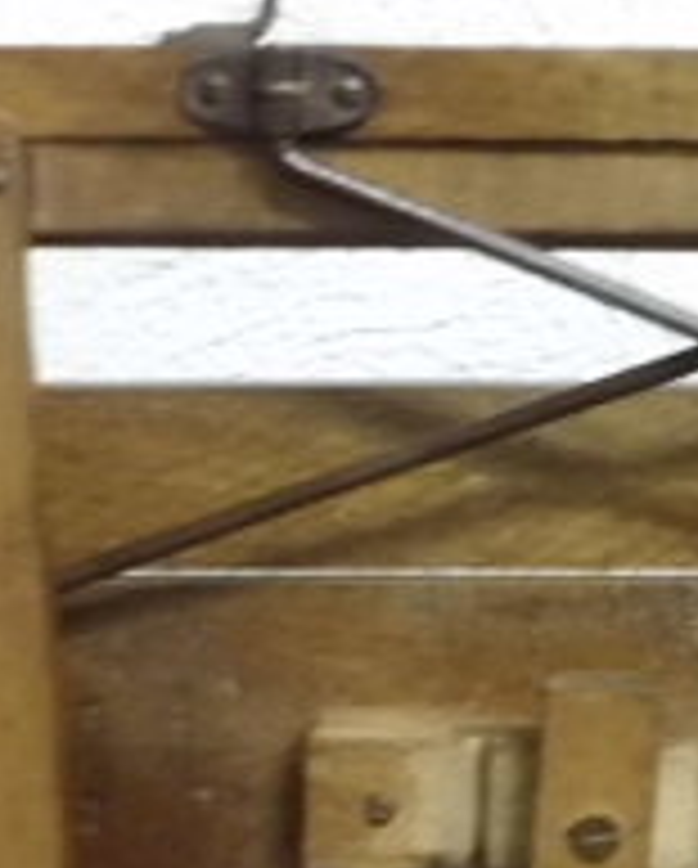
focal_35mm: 84
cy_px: 702
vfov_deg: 22.4
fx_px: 2164
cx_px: 531
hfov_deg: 18.2
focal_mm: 4.6
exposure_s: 1/13
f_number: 3.2
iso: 800
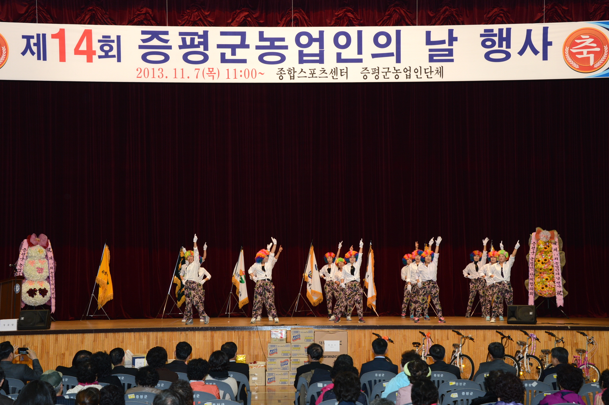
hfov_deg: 32.4
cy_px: 202
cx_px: 304
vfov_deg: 21.9
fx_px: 1048
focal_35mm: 62
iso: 800
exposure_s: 1/60
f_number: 7.1
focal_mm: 62
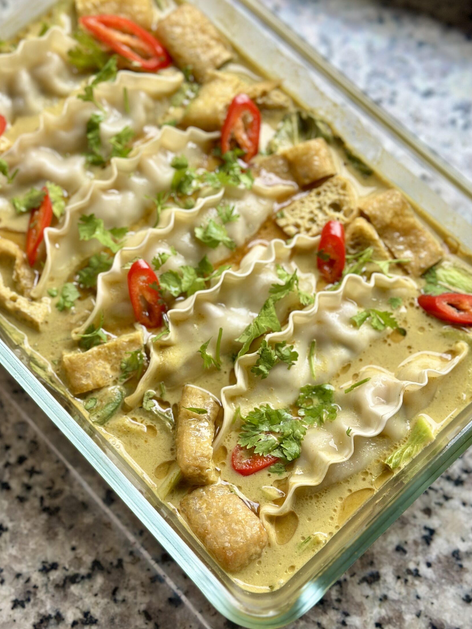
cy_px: 284
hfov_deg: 26.1
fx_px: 1018
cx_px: 210
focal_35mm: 56
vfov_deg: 34.3
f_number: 1.78
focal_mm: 6.86
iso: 80
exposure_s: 1/411
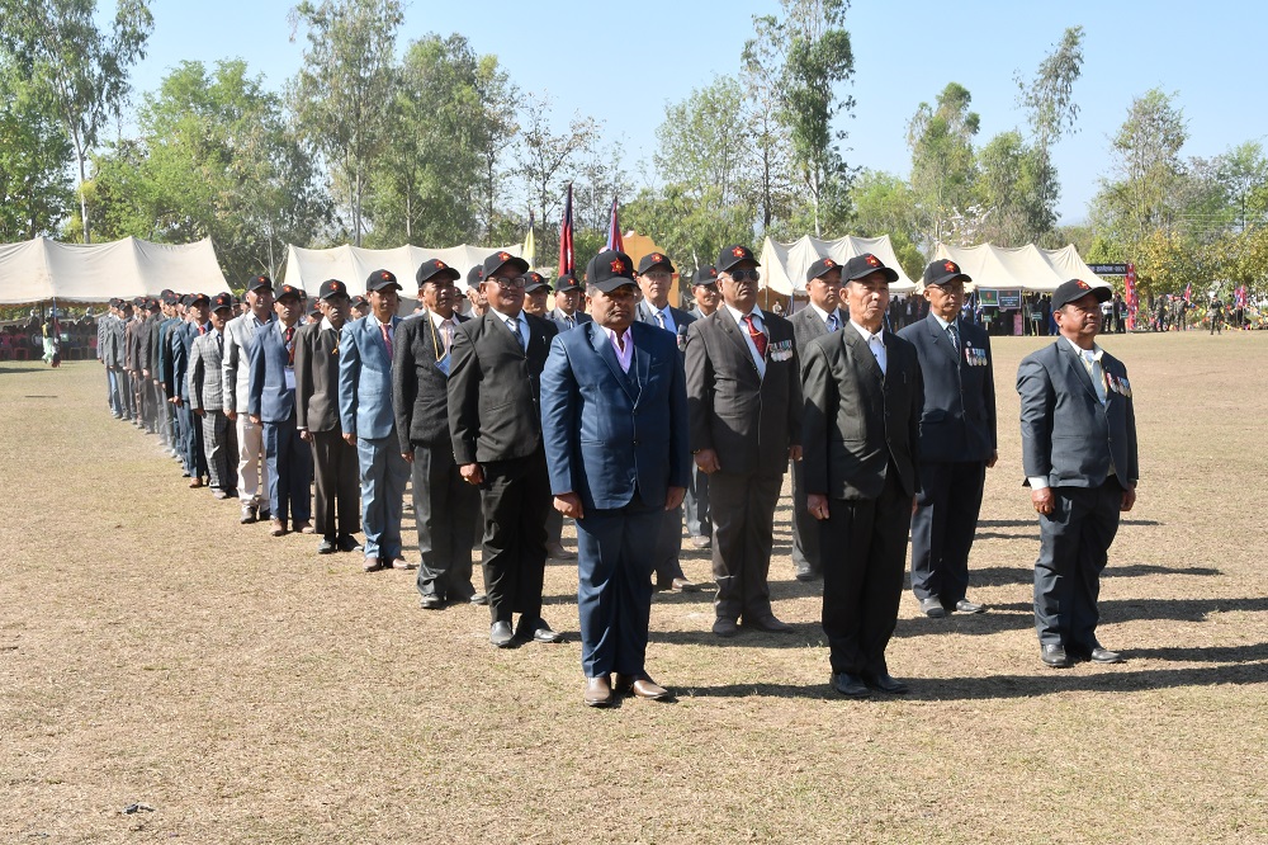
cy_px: 422
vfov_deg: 29.8
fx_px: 1584
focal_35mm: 45
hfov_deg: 43.6
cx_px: 634
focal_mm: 30
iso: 500
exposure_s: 1/125
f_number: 18
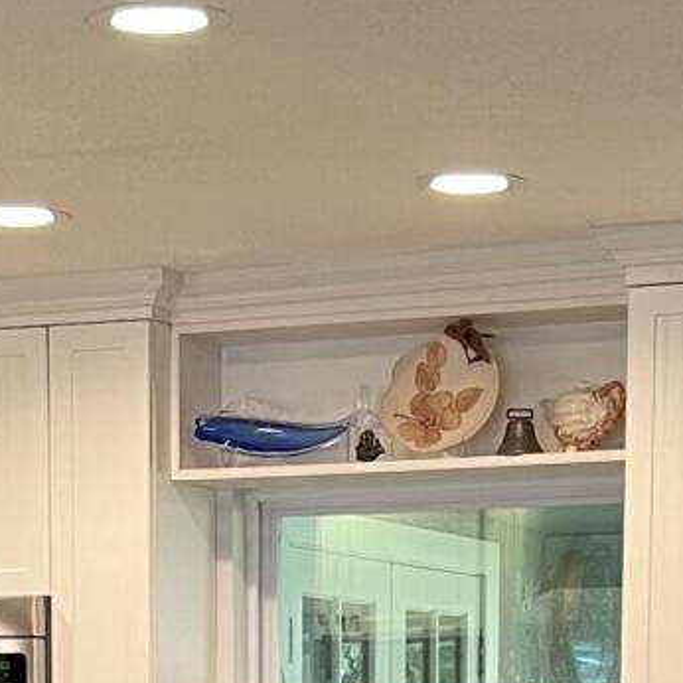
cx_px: 203
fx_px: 2969
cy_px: 1226
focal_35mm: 133
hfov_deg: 13.1
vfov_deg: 12.1
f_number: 1.5
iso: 125
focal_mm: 5.7
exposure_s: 1/60
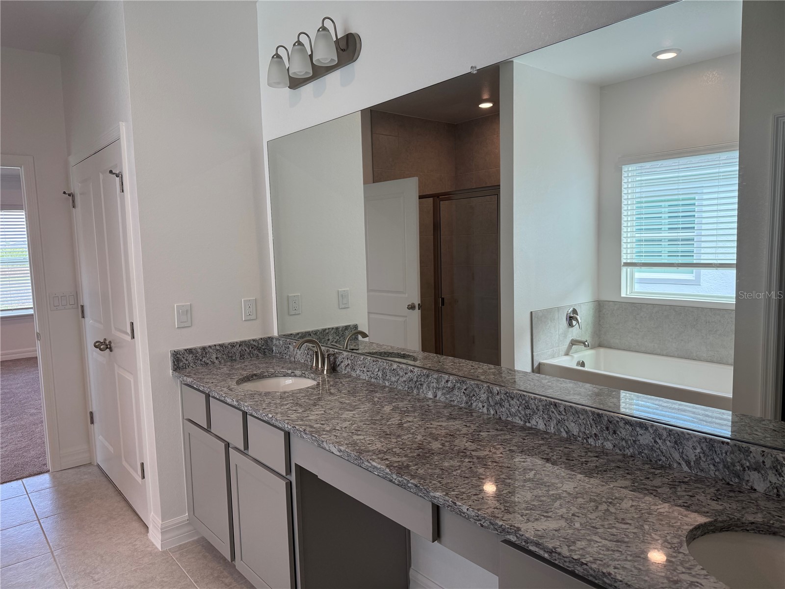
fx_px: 544
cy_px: 294
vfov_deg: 56.8
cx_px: 392
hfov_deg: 71.6
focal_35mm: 24
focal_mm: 6.76
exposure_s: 1/234
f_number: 1.78
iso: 125
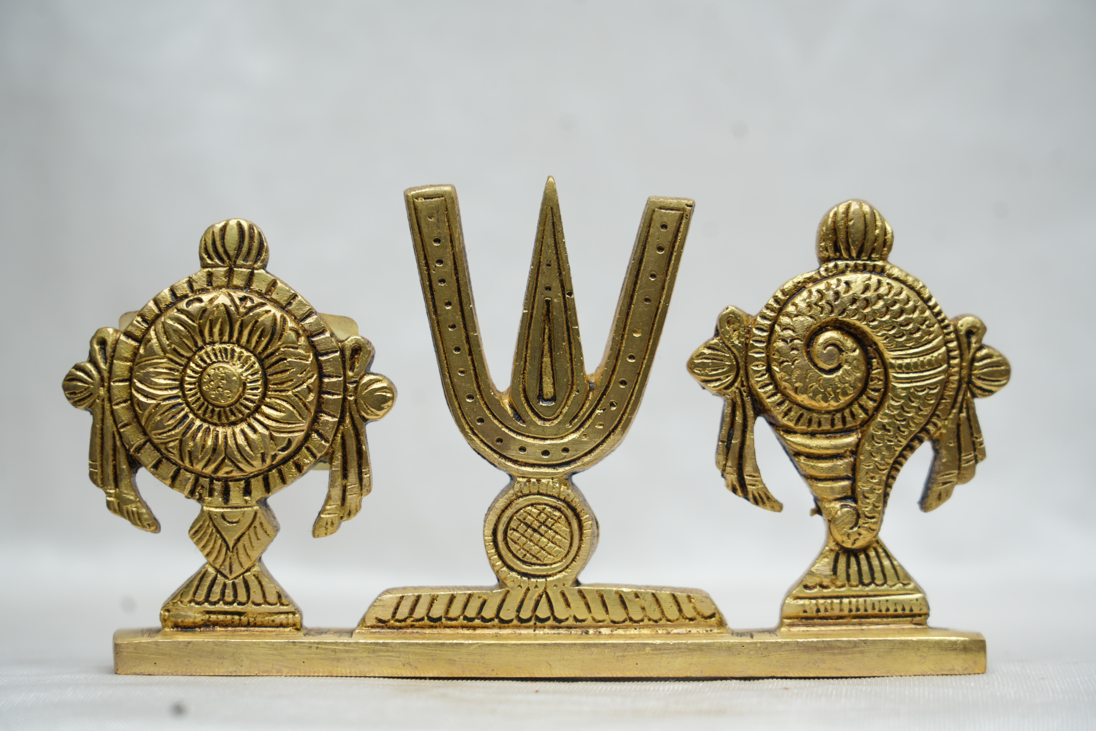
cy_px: 366
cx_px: 548
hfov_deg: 19.5
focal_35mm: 105
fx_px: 3196
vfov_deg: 13.0
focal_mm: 105
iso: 250
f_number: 5.6
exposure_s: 1/60
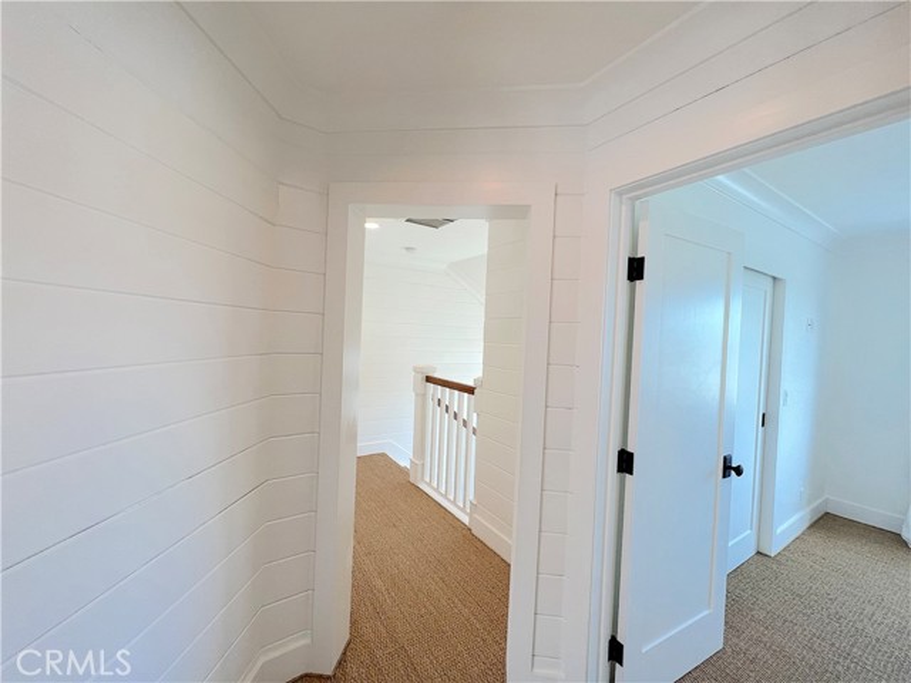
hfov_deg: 106.2
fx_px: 342
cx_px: 456
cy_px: 342
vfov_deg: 89.9
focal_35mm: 13
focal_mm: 1.57
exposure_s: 1/120
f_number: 1.8
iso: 80
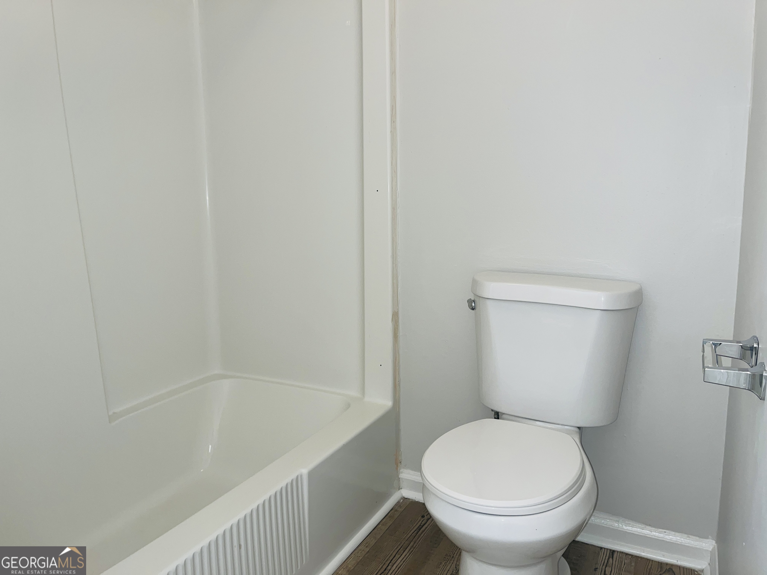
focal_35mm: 26
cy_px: 288
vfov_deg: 53.1
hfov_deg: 67.3
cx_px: 384
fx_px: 576
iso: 40
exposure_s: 1/30
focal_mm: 5.1
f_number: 1.6
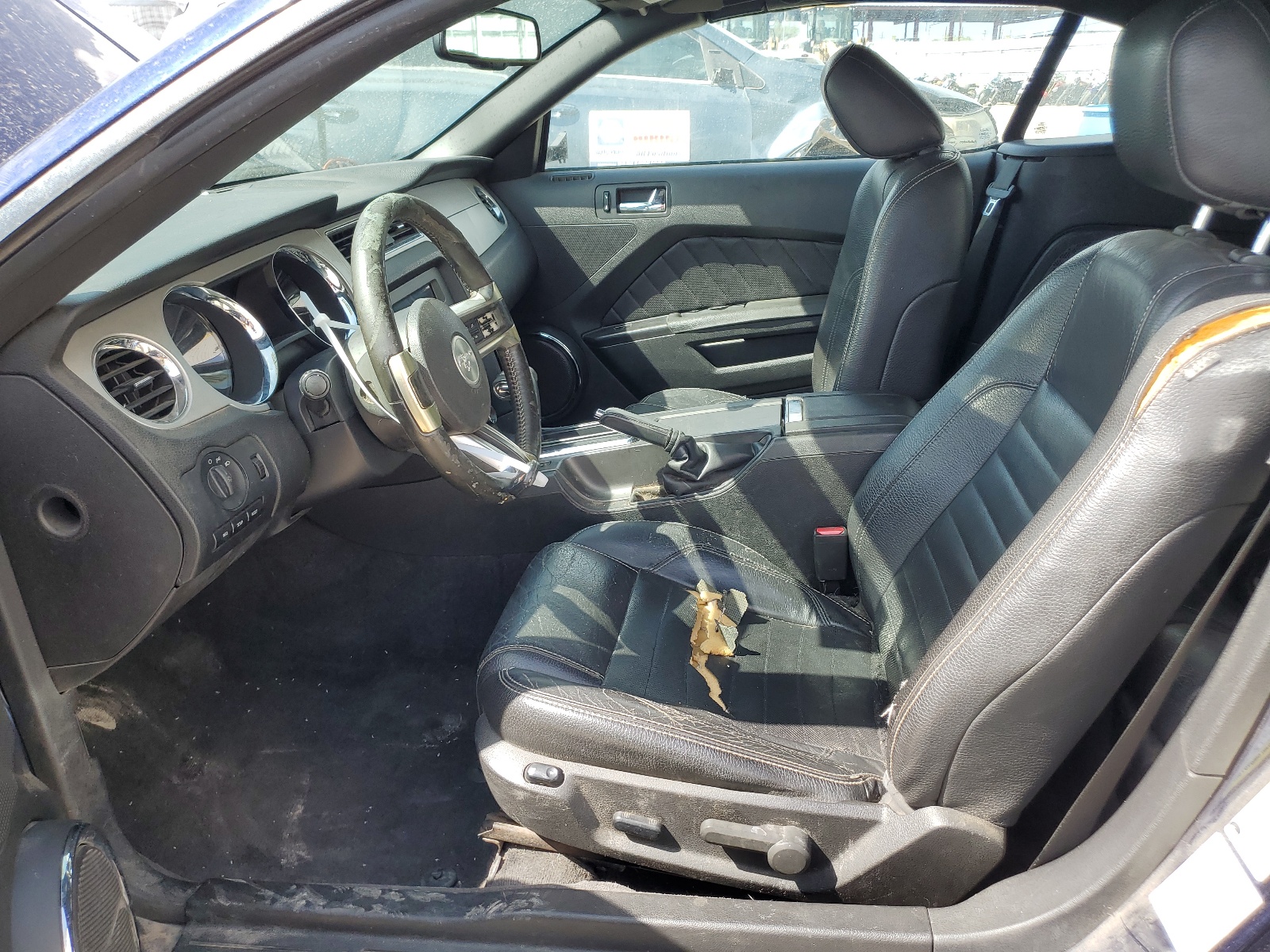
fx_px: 954
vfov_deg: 53.1
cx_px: 635
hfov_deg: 67.3
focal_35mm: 26
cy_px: 476
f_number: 1.5
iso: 50
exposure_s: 1/556
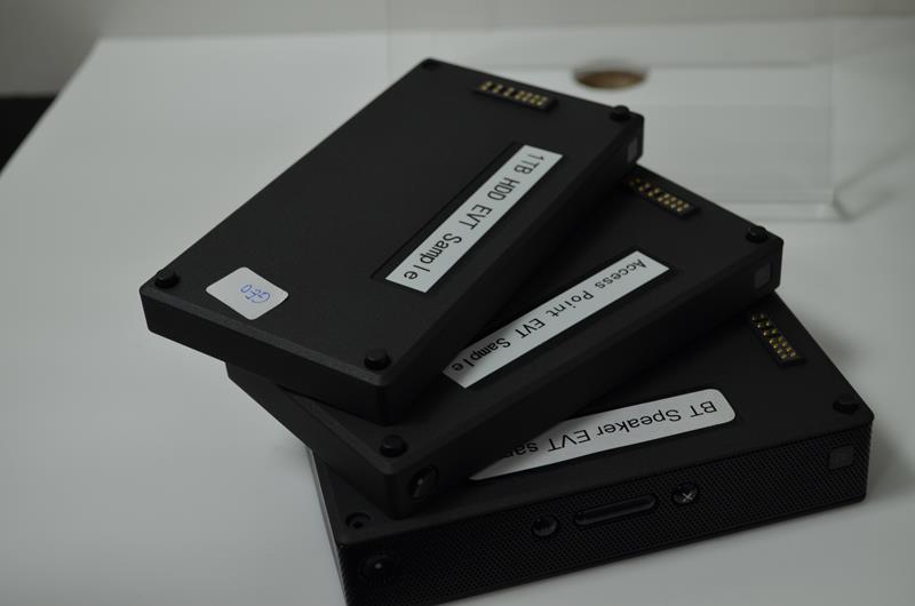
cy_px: 303
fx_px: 1522
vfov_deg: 22.5
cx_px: 458
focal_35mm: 60
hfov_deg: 33.5
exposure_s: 1/25
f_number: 6.3
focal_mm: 40
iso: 400
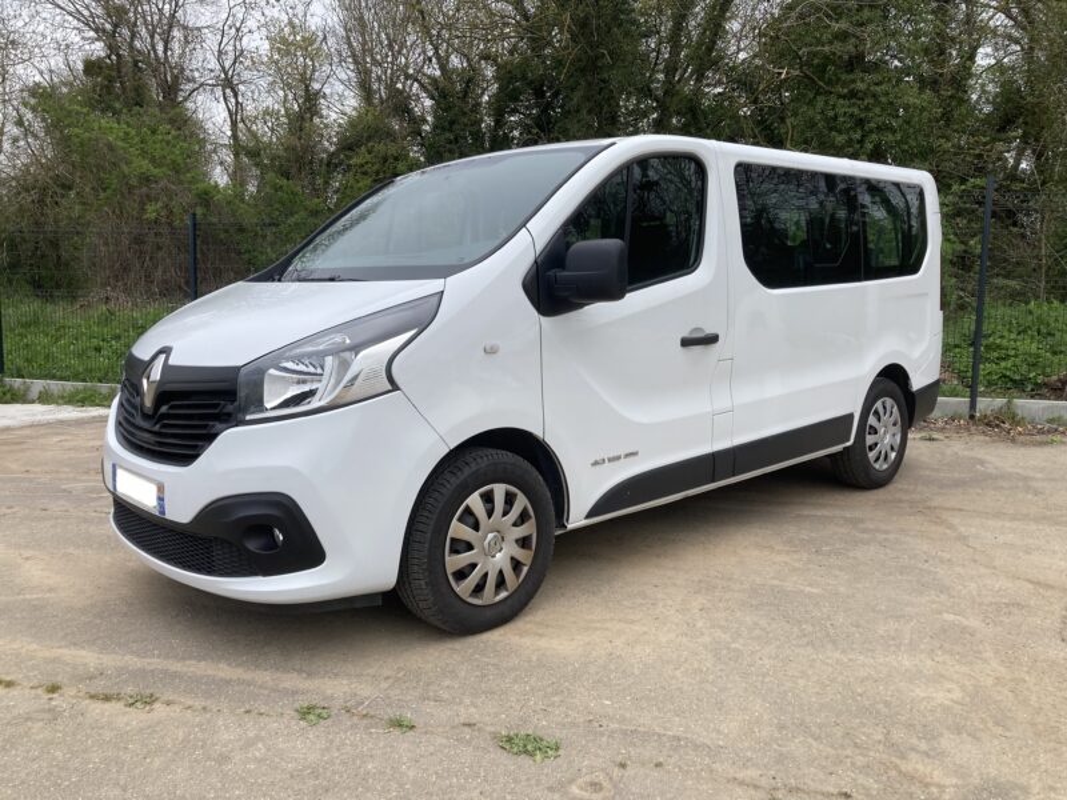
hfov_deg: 63.4
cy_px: 400
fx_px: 863
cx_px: 534
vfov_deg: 49.7
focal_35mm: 28
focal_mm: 3.99
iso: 20
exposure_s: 1/842
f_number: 1.8
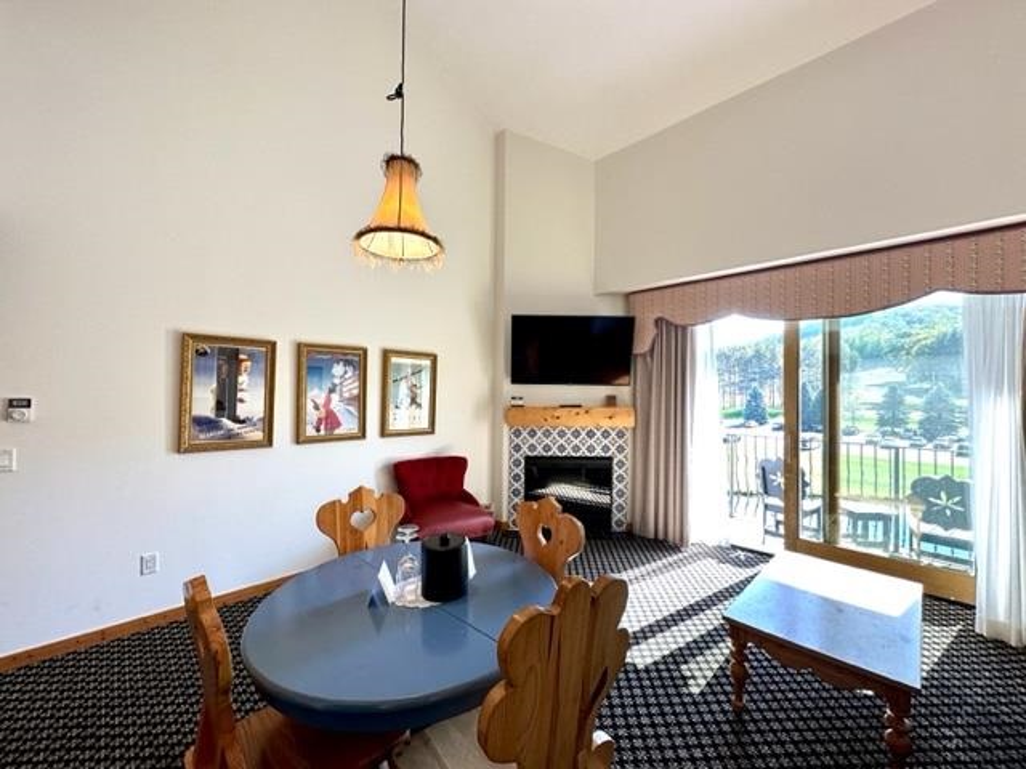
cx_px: 513
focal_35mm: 14
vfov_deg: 85.7
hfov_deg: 102.1
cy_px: 384
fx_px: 415
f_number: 2.2
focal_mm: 2.22
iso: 100
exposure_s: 1/120
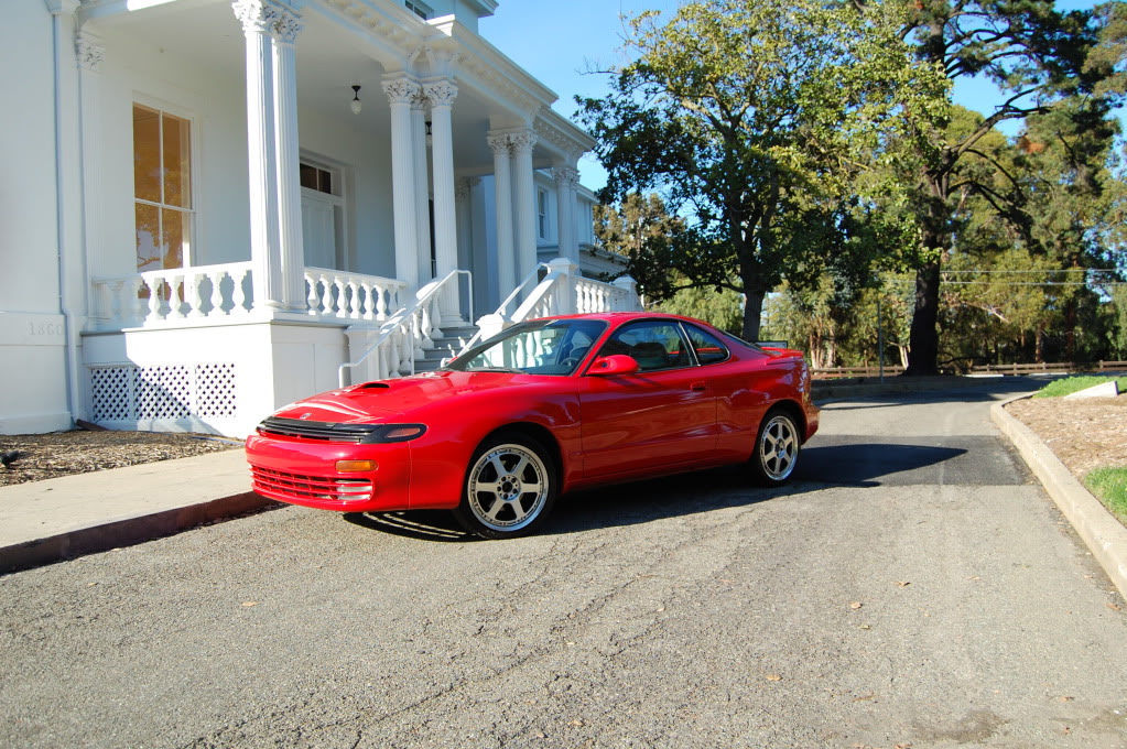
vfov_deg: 45.6
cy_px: 374
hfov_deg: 64.6
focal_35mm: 28
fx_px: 891
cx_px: 564
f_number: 5
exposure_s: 1/500
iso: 200
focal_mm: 19
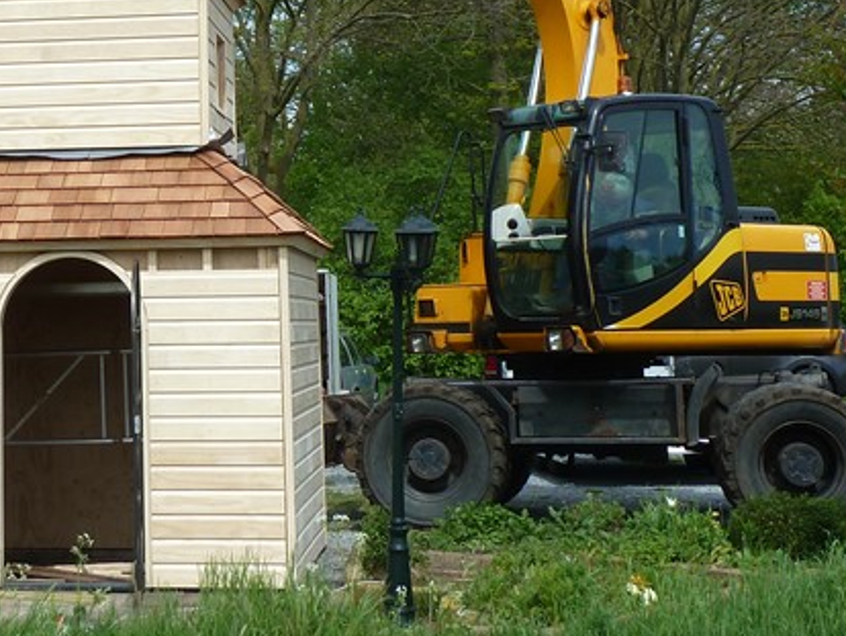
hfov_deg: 21.5
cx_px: 77
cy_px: -52
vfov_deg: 16.2
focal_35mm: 89
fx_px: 2176
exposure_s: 1/400
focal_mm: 6.5
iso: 80
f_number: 4
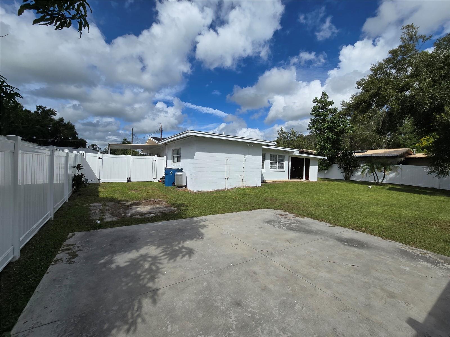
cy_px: 168
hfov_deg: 106.2
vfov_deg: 89.9
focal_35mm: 13
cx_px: 225
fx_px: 169
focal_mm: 2.2
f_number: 2.2
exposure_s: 1/4199
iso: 50
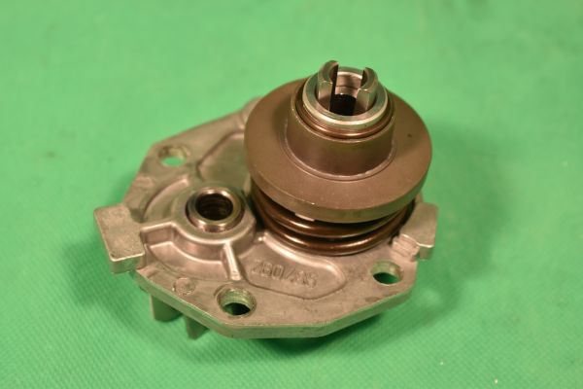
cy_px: 194
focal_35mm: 82
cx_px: 292
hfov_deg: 24.6
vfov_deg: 16.6
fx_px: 1336
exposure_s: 1/100
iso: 140
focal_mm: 55
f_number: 5.6
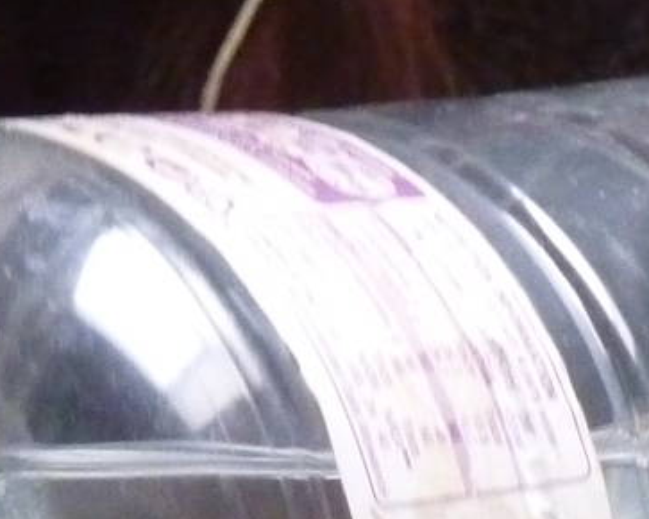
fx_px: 9829
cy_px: 426
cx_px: 1121
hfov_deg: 3.8
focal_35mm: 512
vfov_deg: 3.0
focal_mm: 19.5
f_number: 4.4
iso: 800
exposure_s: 1/50
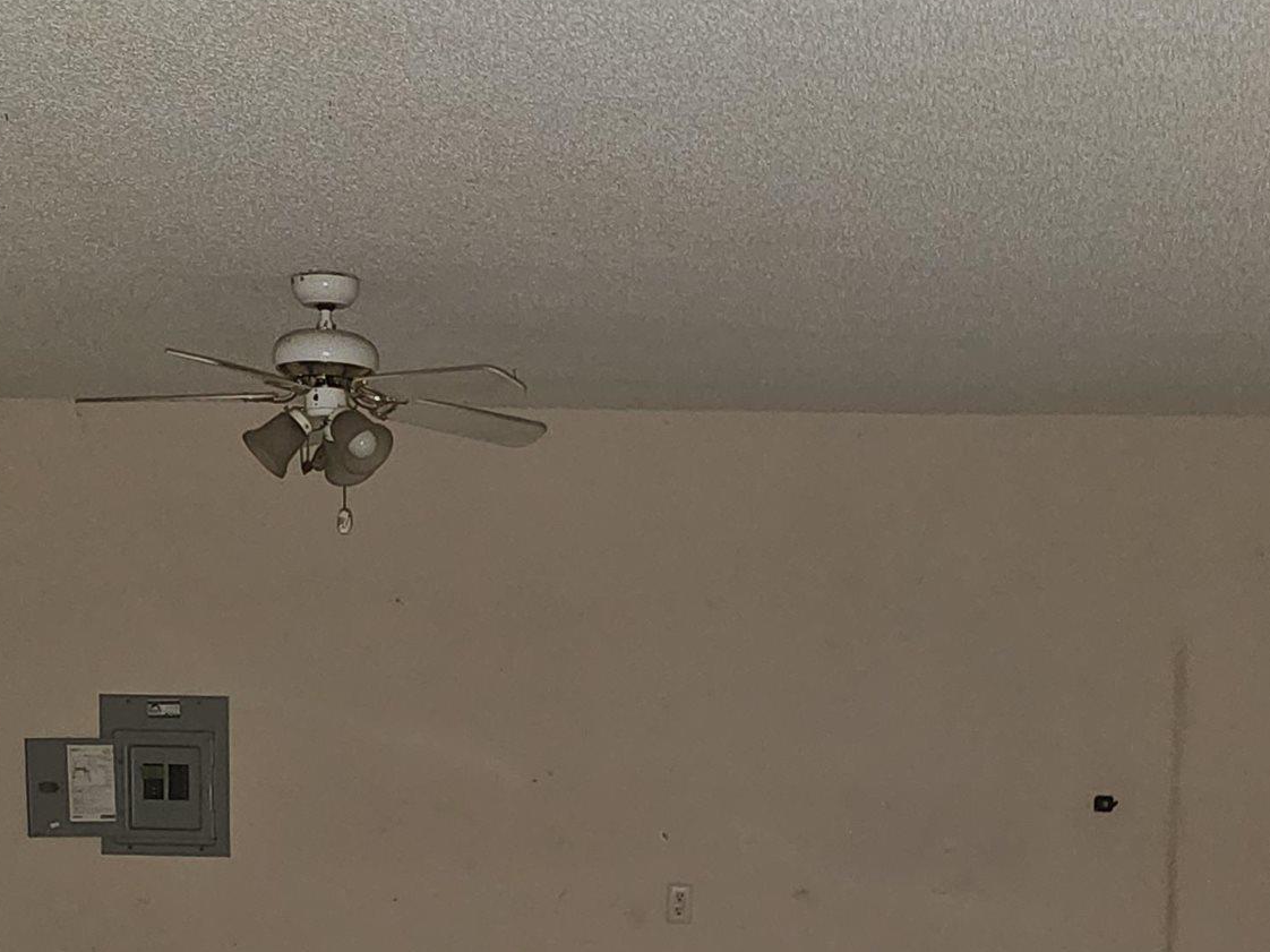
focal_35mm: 63
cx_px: 671
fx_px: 2311
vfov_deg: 22.1
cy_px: 1018
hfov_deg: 30.7
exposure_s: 1/9.99
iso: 250
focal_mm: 6.3
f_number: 1.7
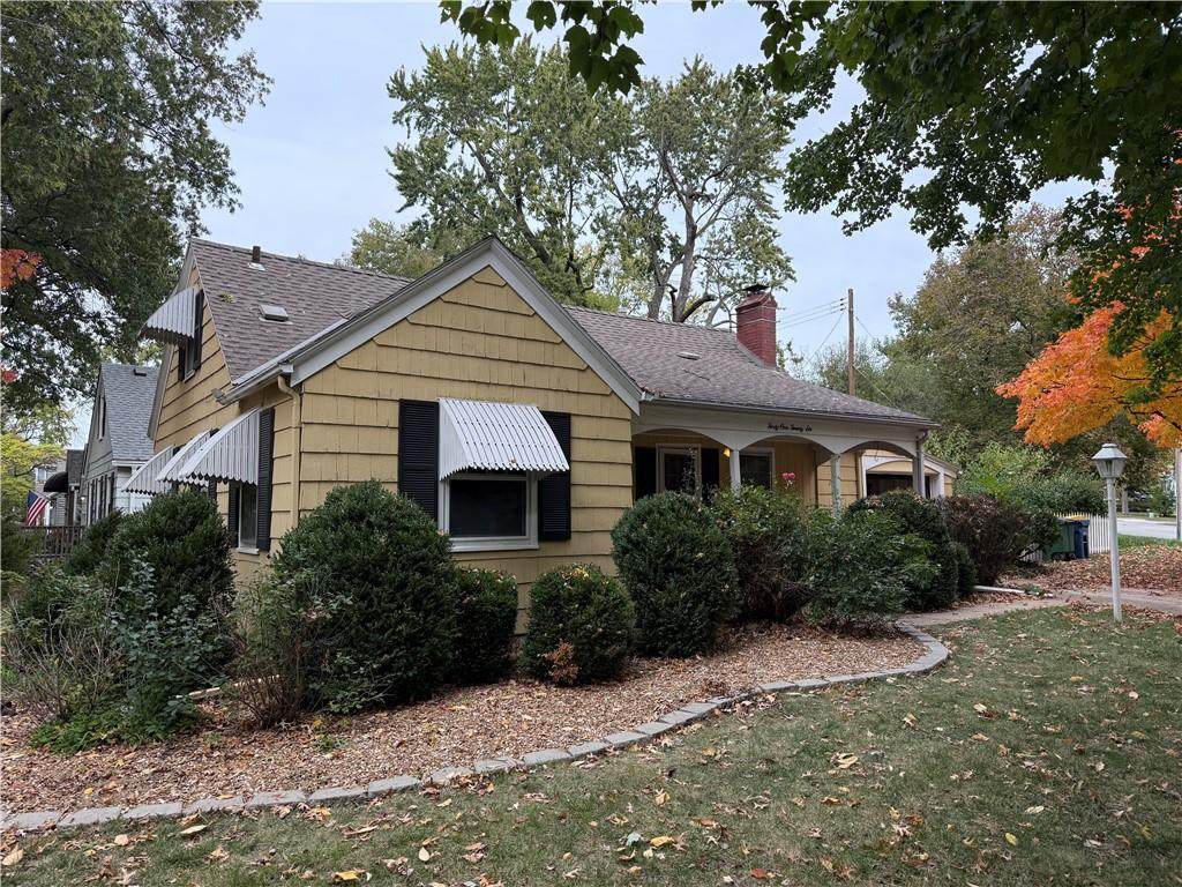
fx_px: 820
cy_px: 444
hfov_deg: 71.6
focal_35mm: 24
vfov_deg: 56.8
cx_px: 591
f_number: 1.78
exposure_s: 1/742
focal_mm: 6.76
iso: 100
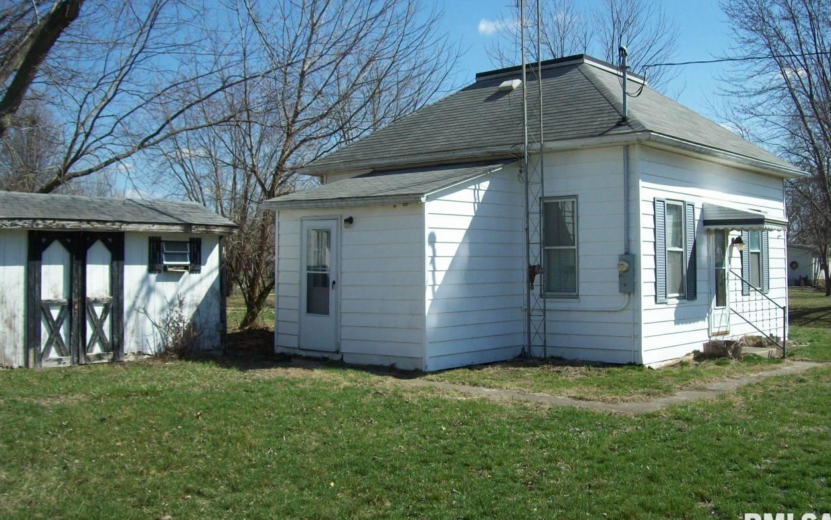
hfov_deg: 50.4
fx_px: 883
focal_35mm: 39
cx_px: 421
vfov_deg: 32.7
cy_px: 228
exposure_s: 1/578
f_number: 4.8
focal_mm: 6
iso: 80
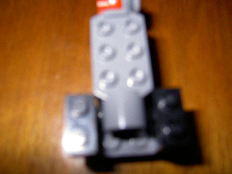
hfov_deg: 54.0
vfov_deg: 41.8
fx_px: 228
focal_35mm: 34
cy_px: 87
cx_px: 116
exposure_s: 1/60
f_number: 2.8
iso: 100
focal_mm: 5.6
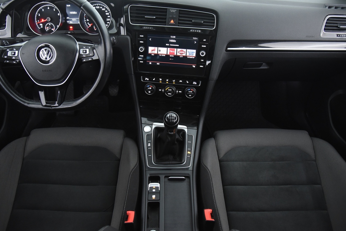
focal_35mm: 28
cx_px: 170
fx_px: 269
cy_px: 100
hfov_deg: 65.4
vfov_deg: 46.3
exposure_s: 1/20
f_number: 4
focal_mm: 24
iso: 4000
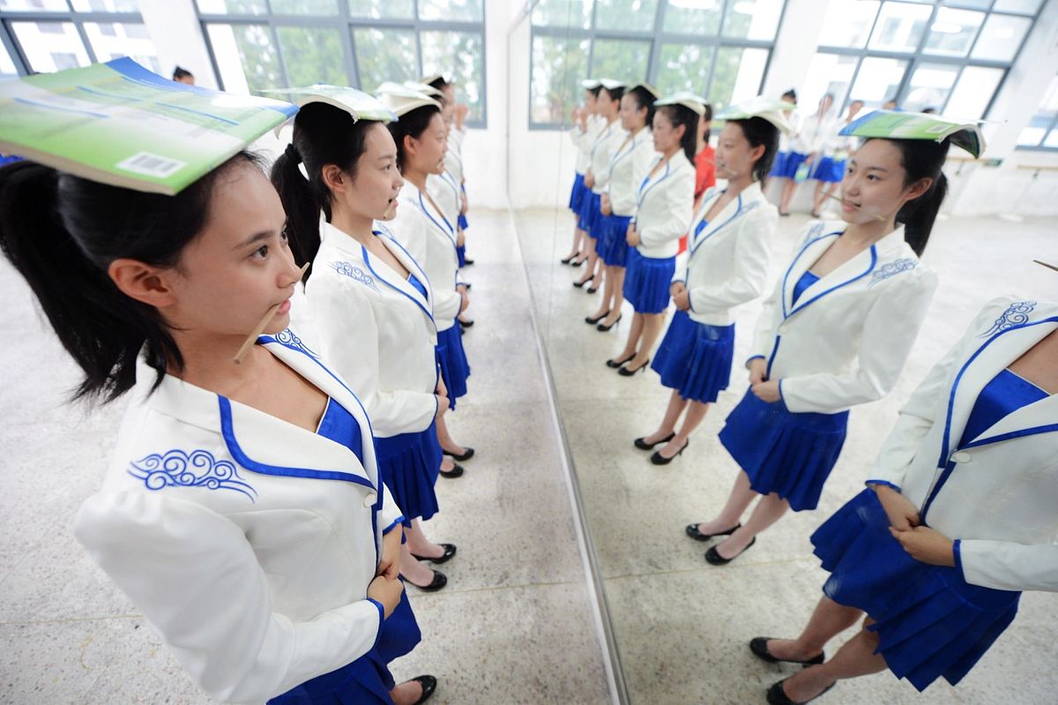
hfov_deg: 104.3
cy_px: 352
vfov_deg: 81.2
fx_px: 411
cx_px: 529
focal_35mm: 14
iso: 1600
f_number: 2.8
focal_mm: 14
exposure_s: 1/125
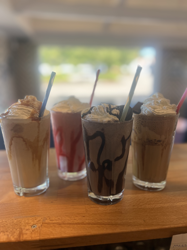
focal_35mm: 26
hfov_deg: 53.1
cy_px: 125
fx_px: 187
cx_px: 94
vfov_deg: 67.3
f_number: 1.5
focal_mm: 5.7
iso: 40
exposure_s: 1/243
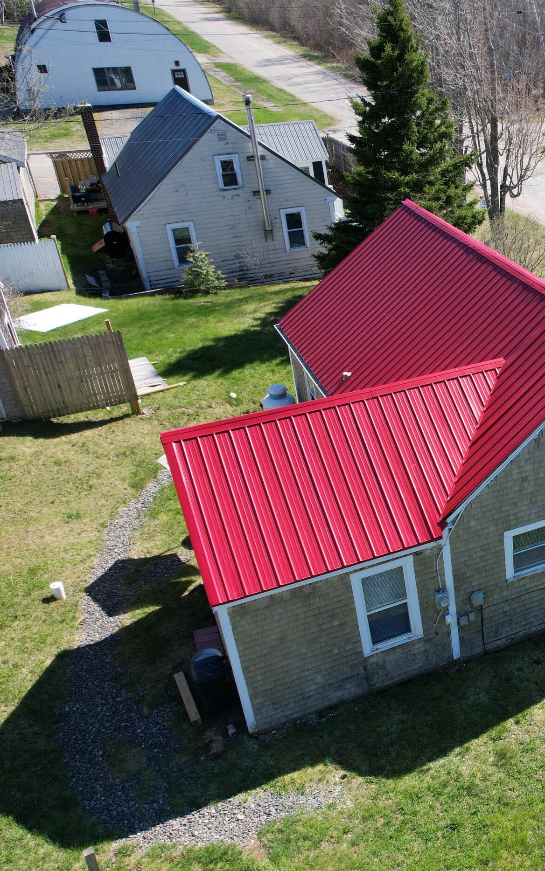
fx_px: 855
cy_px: 442
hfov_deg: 31.2
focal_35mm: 36
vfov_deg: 54.0
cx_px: 606
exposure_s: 1/1250
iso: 150
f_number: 2.8
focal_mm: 8.38
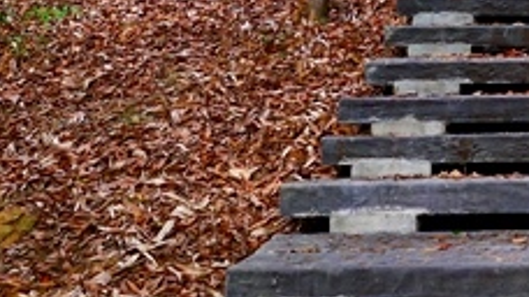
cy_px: -256
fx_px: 1290
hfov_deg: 21.9
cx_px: 582
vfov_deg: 12.0
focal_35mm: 92
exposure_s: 1/250
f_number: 2.8
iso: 160
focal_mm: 15
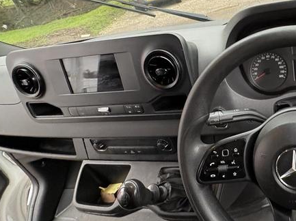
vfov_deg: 47.4
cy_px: 74
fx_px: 248
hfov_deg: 52.7
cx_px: 276
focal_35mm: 29
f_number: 2.2
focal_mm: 2.22
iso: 320
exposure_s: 1/60
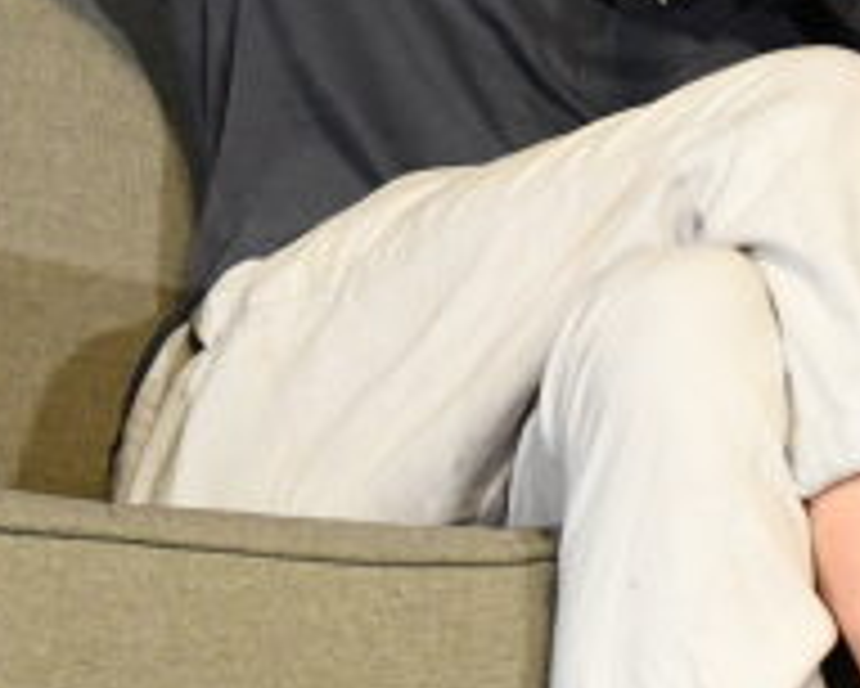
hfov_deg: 4.5
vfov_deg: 3.6
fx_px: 10976
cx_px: 547
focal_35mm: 431
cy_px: 144
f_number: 3.2
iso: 2000
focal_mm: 82
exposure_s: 1/250
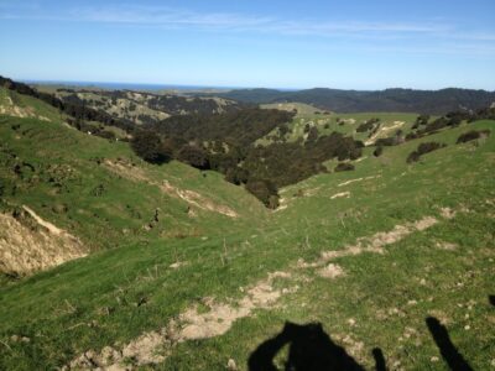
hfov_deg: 52.6
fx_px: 500
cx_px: 248
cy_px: 186
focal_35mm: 35
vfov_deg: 40.7
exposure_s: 1/2123
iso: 50
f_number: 2.4
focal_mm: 4.28
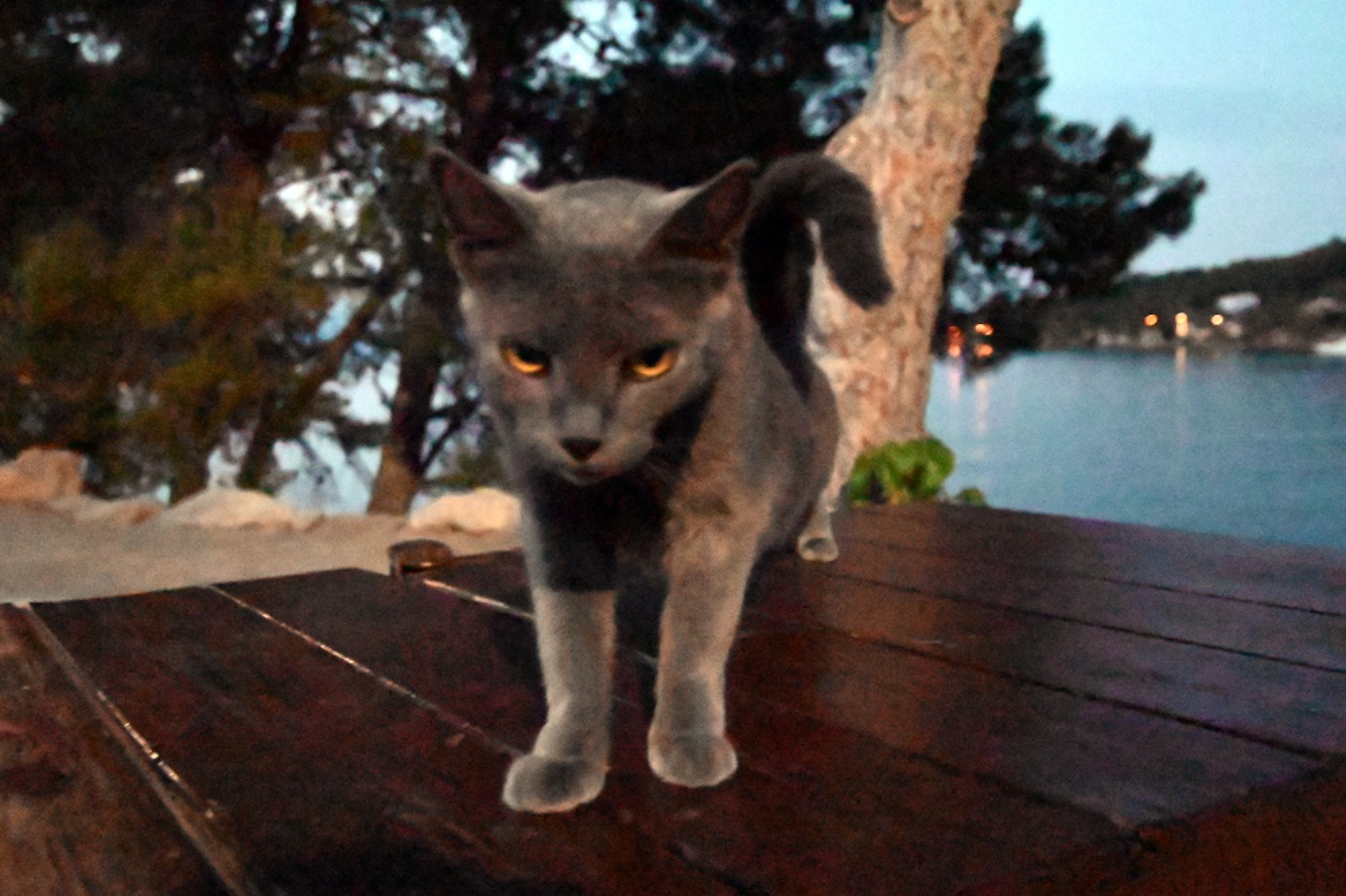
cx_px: 673
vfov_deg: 39.9
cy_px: 448
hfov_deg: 57.2
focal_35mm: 33
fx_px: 1233
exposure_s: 1/30
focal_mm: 22
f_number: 4
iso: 51200
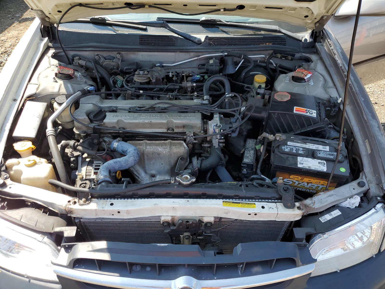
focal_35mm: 26
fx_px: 289
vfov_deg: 53.1
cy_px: 144
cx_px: 192
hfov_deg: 67.3
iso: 50
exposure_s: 1/1000
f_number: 1.5
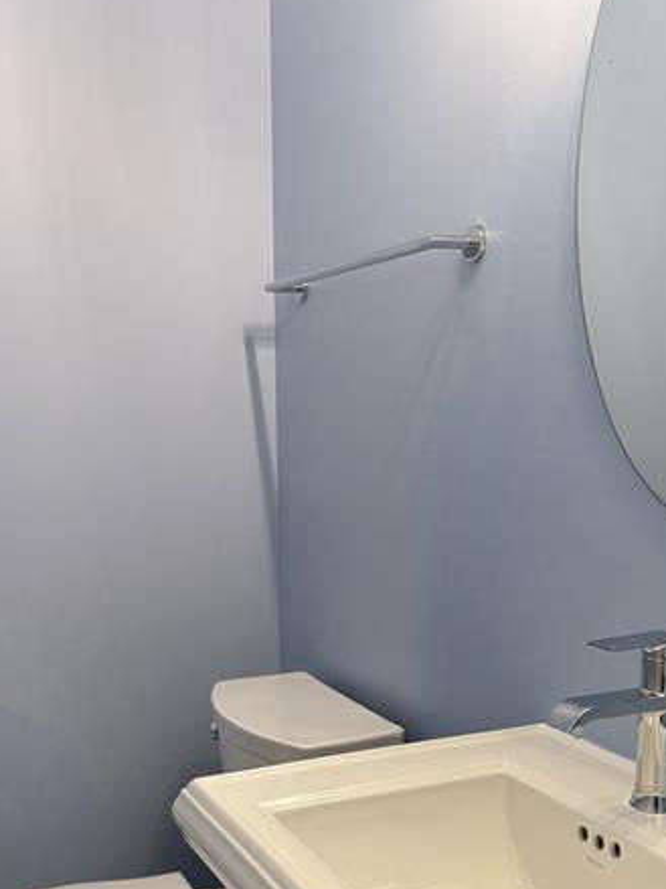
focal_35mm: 42
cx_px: 275
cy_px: 684
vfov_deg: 43.1
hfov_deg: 34.2
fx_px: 1078
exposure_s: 1/120
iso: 125
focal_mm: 6.76
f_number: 1.78
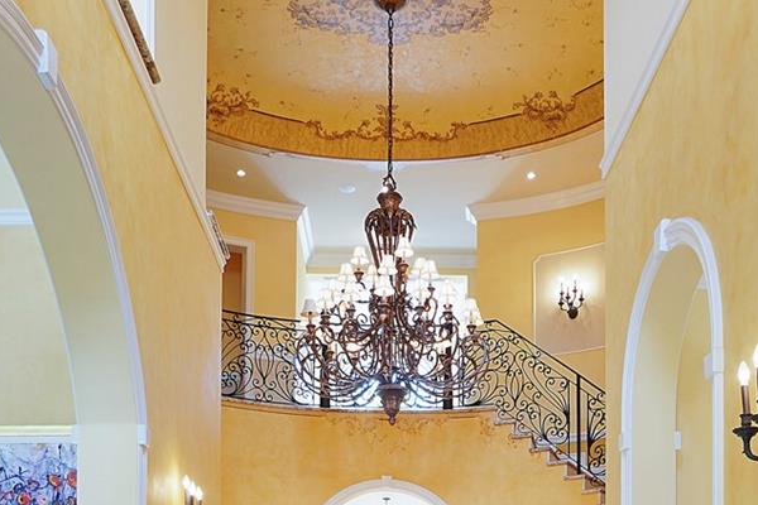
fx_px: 842
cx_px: 419
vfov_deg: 27.8
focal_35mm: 40
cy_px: 653
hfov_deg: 48.4
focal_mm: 10
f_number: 6.3
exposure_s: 1/6
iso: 125
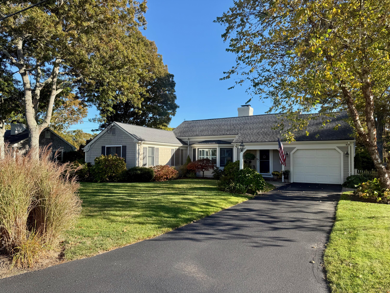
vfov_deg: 56.8
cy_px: 146
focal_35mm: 24
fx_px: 270
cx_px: 195
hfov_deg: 71.6
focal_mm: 6.76
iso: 80
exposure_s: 1/1727
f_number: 1.78
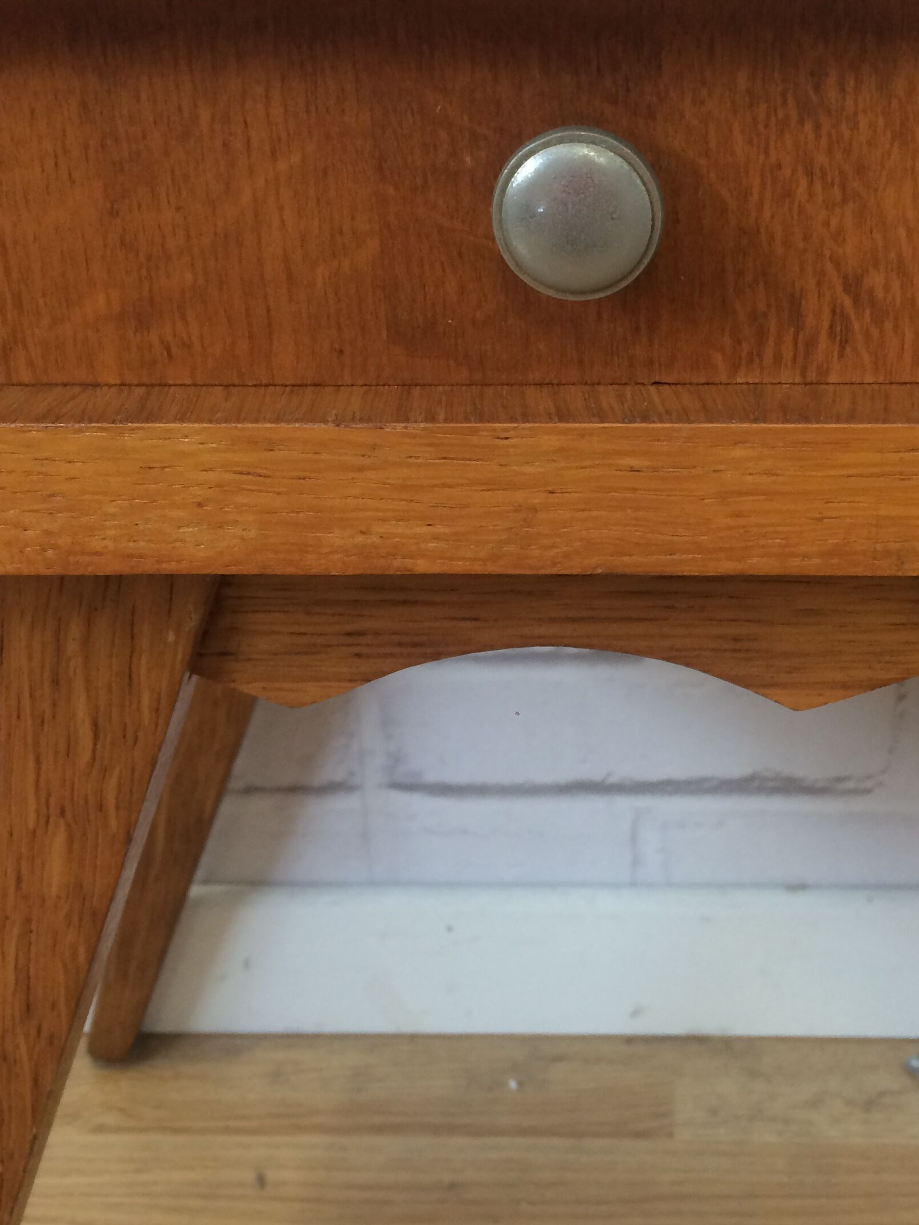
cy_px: 606
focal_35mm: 44
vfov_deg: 42.9
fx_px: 1558
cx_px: 607
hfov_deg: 32.6
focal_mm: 4.15
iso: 64
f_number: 2.2
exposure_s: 1/33
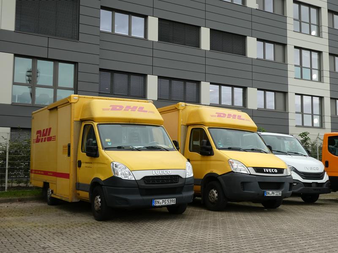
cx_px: 169
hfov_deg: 46.8
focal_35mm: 40
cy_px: 126
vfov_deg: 36.0
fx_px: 391
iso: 80
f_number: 3.8
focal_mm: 7.2
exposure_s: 1/200
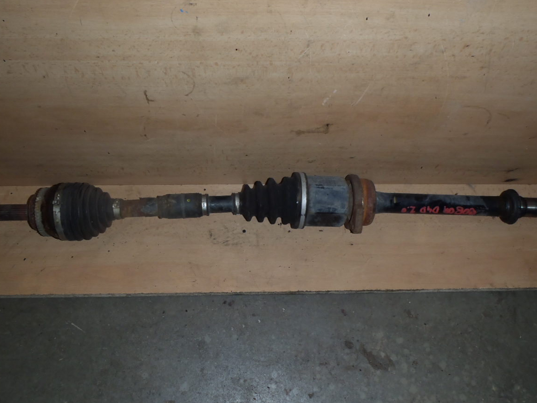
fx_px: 481
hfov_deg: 58.4
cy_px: 212
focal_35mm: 31
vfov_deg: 45.4
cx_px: 269
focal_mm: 5
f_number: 3.9
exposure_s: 1/30
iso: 100
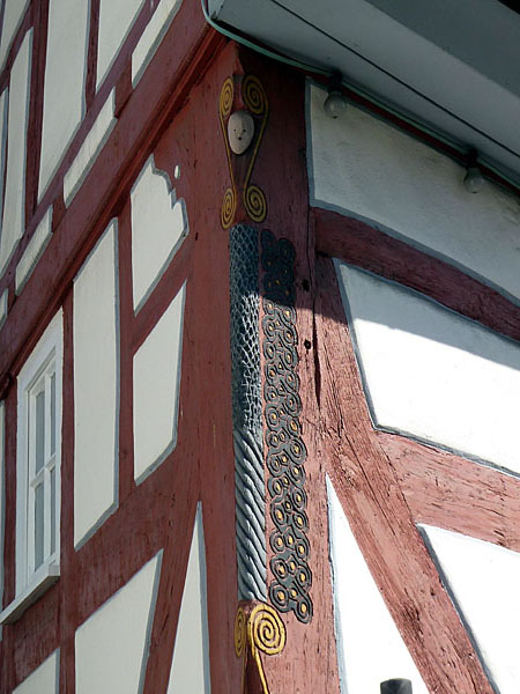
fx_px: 1182
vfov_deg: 32.7
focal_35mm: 59
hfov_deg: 24.8
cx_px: 260
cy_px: 347
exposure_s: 1/400
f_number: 3.9
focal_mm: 9.7
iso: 80
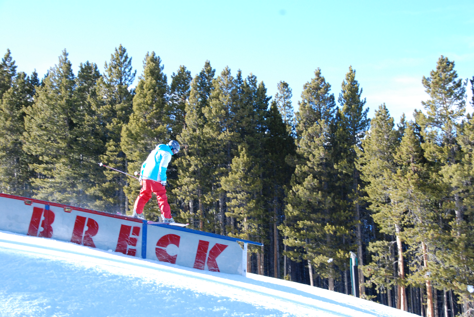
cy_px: 158
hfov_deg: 30.5
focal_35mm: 66
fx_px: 870
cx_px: 237
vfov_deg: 20.7
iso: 1000
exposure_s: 1/320
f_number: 9
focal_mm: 44
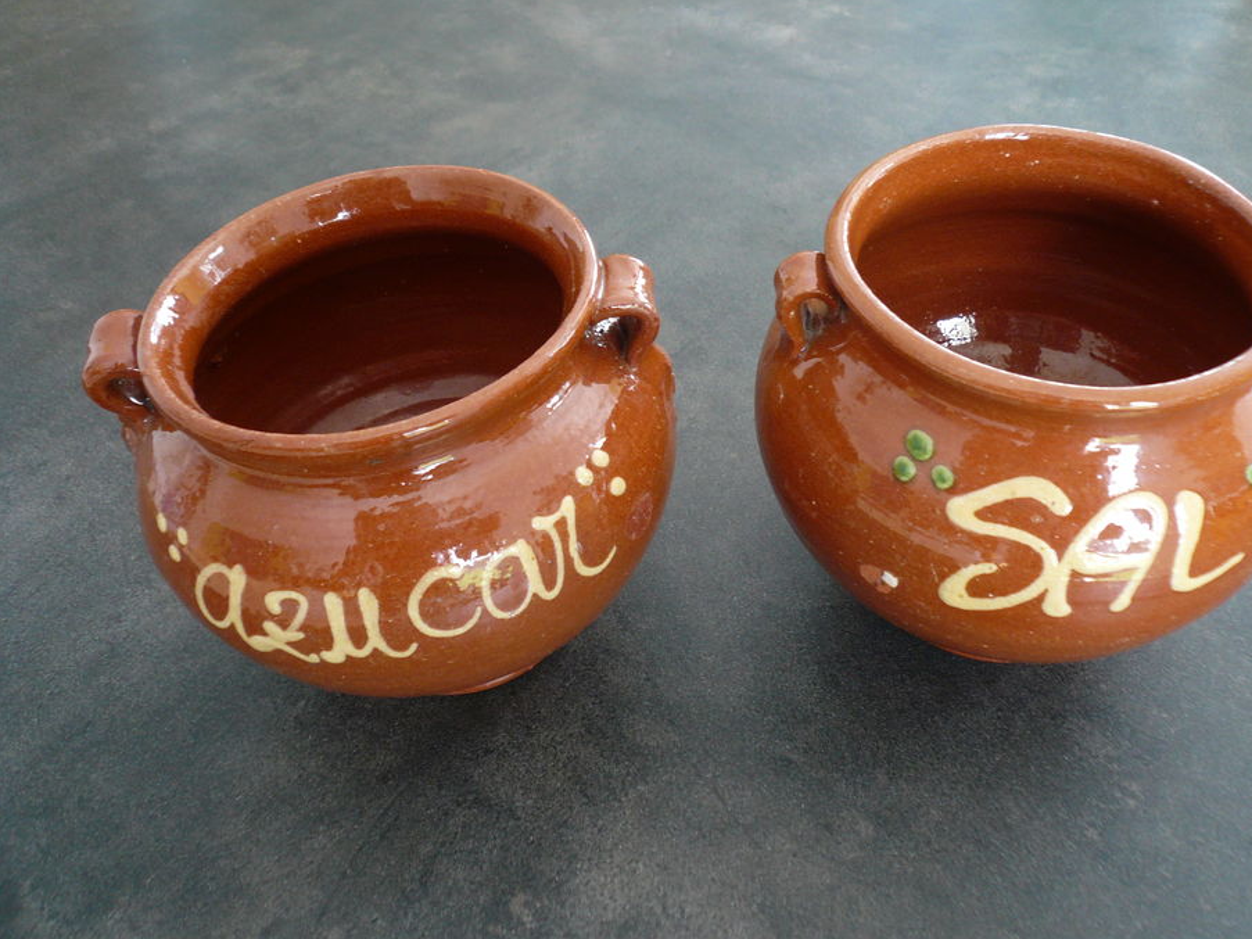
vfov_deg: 45.4
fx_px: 1121
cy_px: 462
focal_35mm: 31
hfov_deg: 58.2
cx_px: 692
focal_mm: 4.6
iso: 100
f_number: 2.8
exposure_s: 1/30
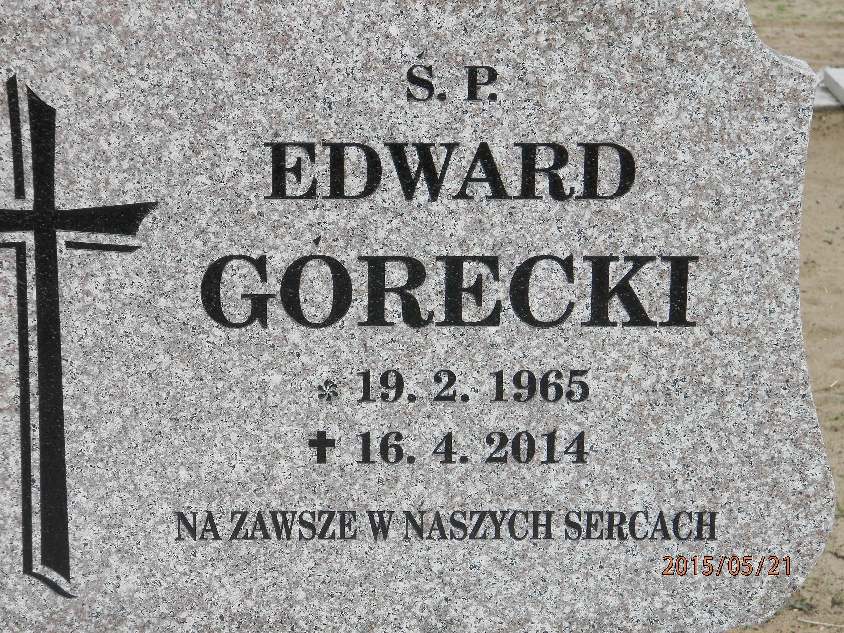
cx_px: 422
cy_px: 316
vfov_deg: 14.0
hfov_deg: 18.5
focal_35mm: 106
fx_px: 2584
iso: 80
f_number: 4.5
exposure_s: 1/250
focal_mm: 19
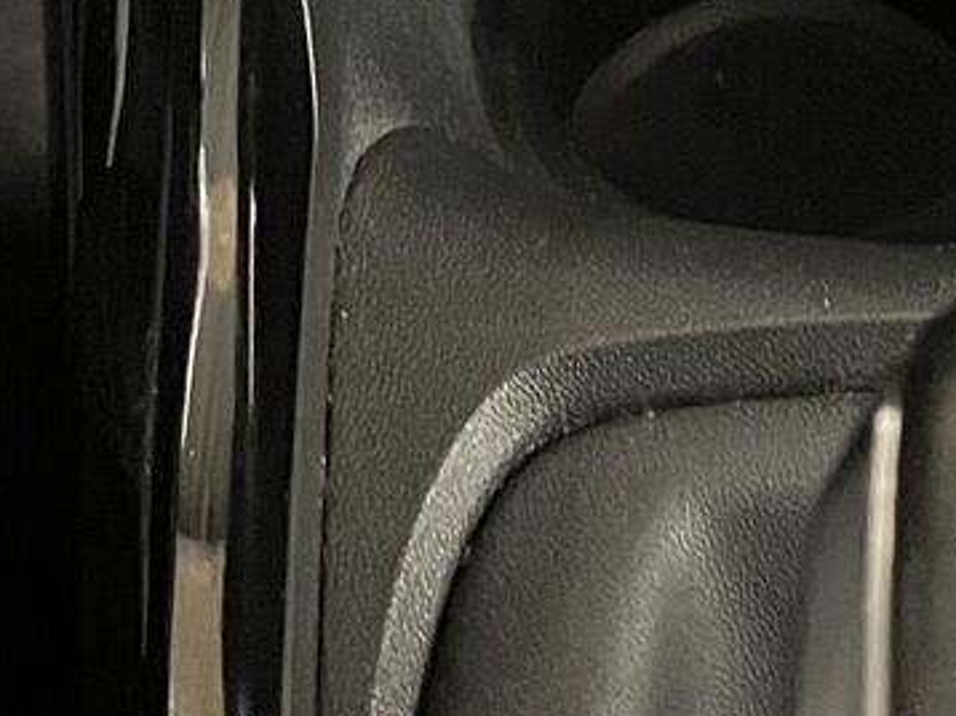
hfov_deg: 15.8
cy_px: -745
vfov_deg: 10.8
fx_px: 3422
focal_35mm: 124
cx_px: 773
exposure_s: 1/17
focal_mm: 5.7
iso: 2500
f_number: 1.5
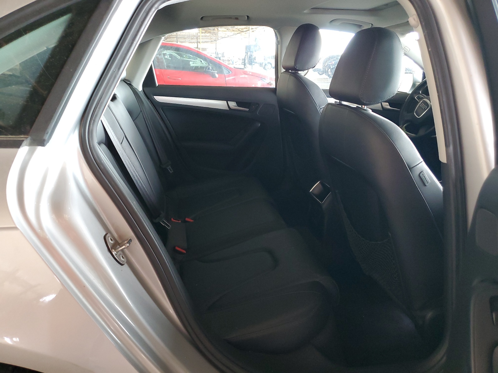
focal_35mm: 26
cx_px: 249
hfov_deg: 67.3
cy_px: 186
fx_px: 374
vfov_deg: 53.1
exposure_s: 1/50
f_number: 1.5
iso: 203
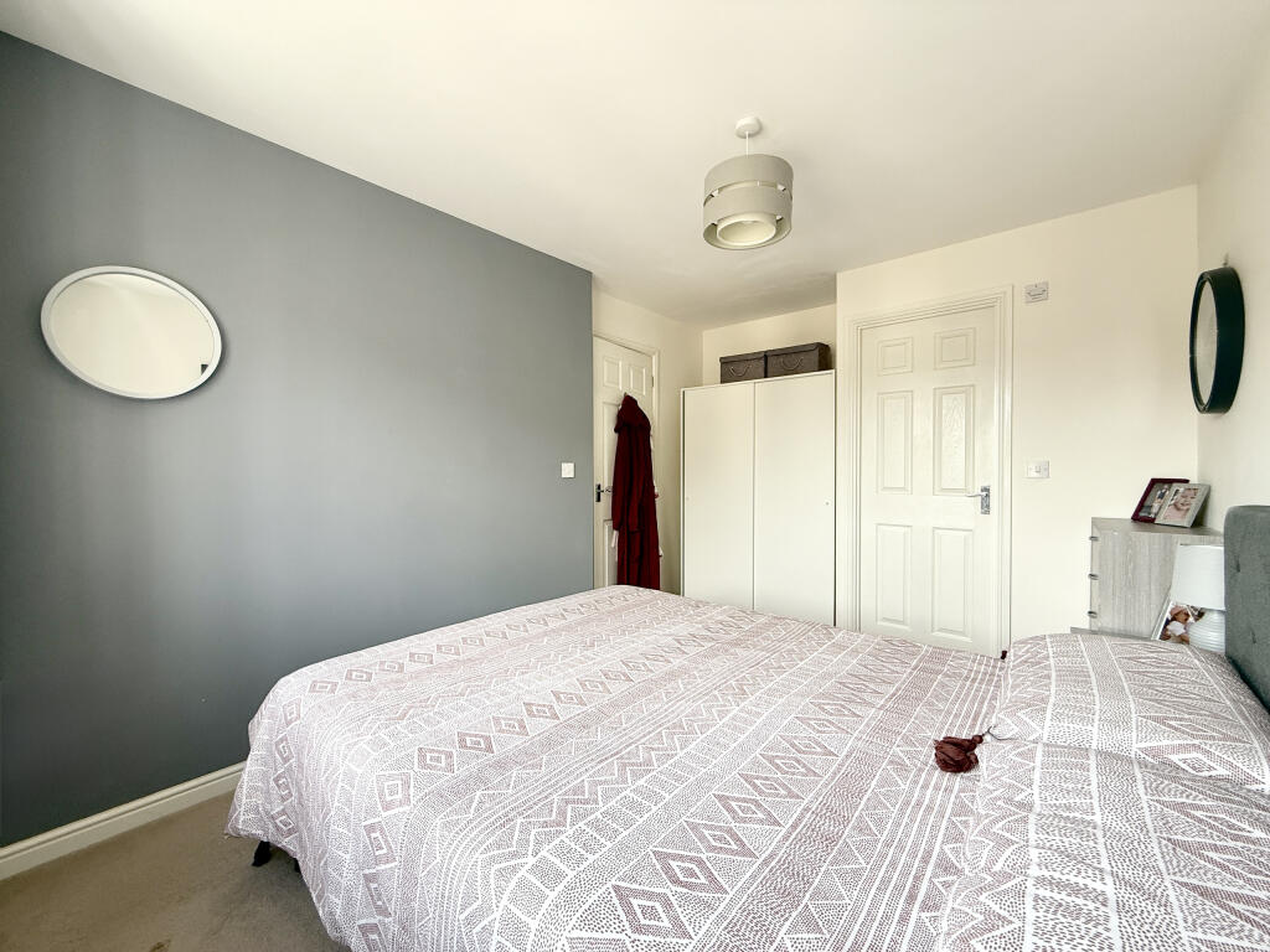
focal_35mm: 14
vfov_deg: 85.7
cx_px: 635
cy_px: 476
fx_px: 514
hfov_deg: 102.1
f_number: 2.2
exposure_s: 1/99
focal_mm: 2.22
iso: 100
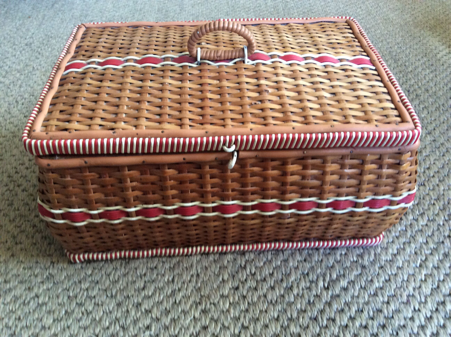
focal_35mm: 32
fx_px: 416
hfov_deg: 56.9
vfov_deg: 44.1
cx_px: 226
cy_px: 168
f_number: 2.4
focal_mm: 3.3
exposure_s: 1/25
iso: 160
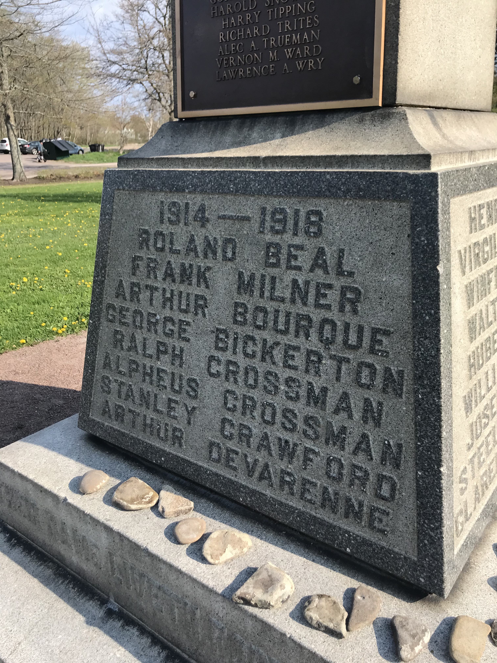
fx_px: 536
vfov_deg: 63.4
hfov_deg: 49.7
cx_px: 248
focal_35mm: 28
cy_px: 332
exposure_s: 1/1368
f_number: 1.8
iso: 20
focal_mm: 3.99
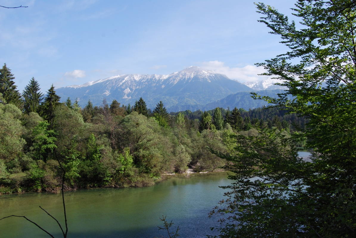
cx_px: 178
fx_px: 386
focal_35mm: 39
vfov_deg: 34.3
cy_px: 119
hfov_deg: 49.5
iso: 400
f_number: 10
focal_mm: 26
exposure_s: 1/320
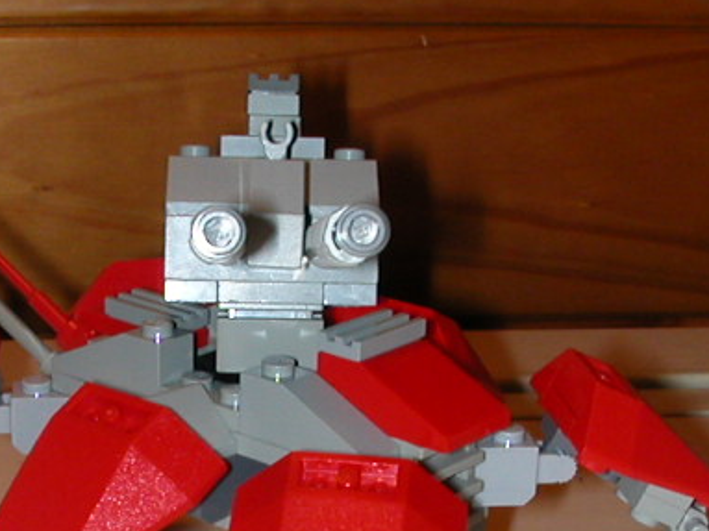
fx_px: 2027
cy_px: 566
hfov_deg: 19.8
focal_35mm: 99
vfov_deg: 14.6
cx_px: 276
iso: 100
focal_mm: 5.6
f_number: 4.5
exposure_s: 1/59.9
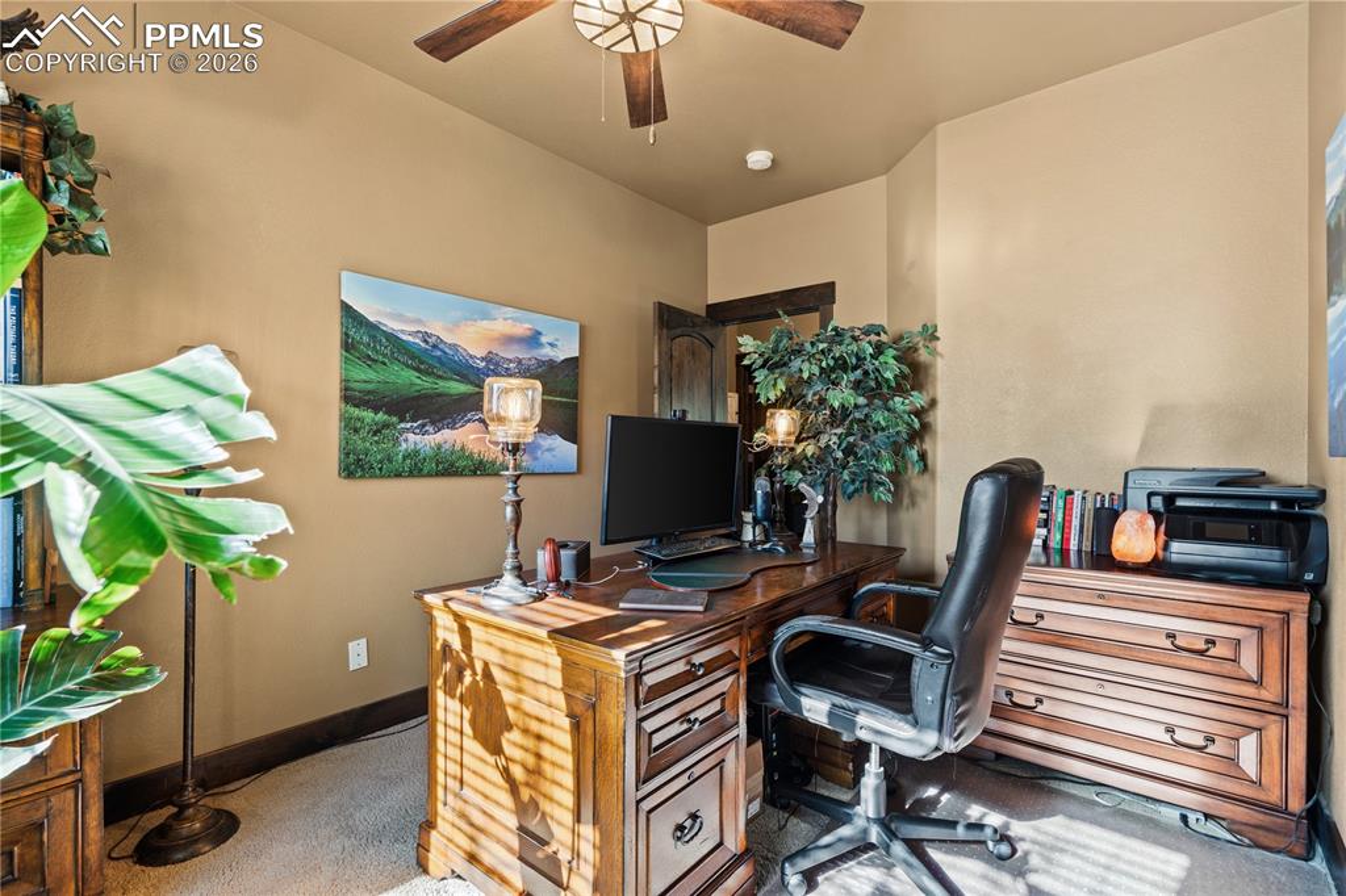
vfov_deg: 73.7
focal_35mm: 16
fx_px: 598
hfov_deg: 96.8
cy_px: 448
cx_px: 673
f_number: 6.3
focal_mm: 16
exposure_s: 1/1.67
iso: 320
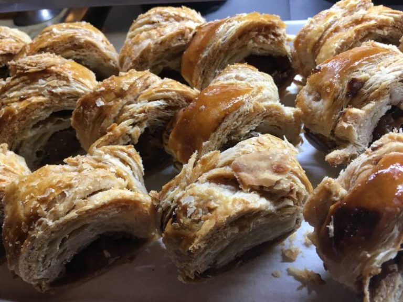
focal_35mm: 29
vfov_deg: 48.2
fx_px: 338
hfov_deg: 61.7
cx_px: 202
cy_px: 151
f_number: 2.2
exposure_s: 1/30
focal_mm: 4.15
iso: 40
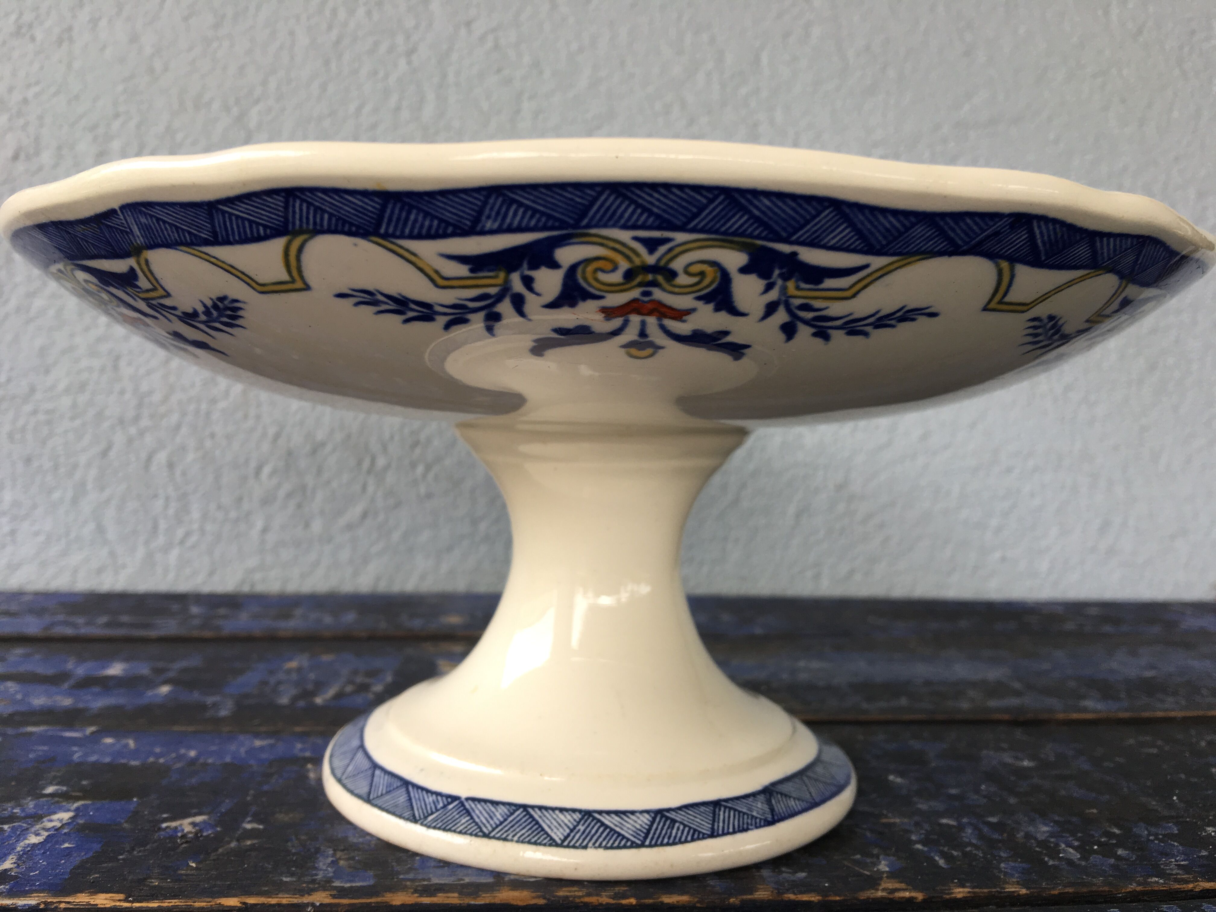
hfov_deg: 61.7
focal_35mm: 29
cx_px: 608
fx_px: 1019
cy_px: 456
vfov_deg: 48.2
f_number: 2.2
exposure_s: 1/50
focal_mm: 4.15
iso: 32
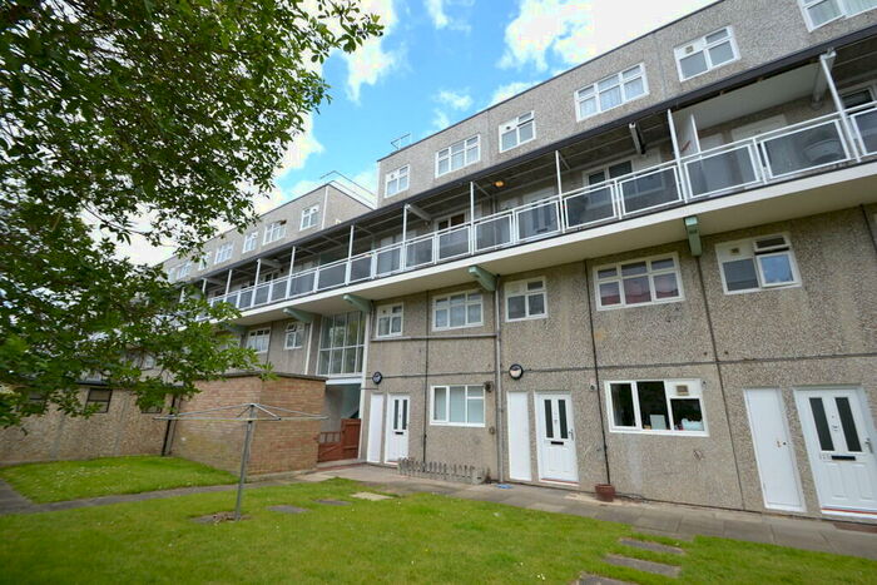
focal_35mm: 15
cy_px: 292
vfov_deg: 77.4
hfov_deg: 100.4
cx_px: 438
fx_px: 365
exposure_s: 1/160
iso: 100
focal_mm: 10
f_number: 6.3
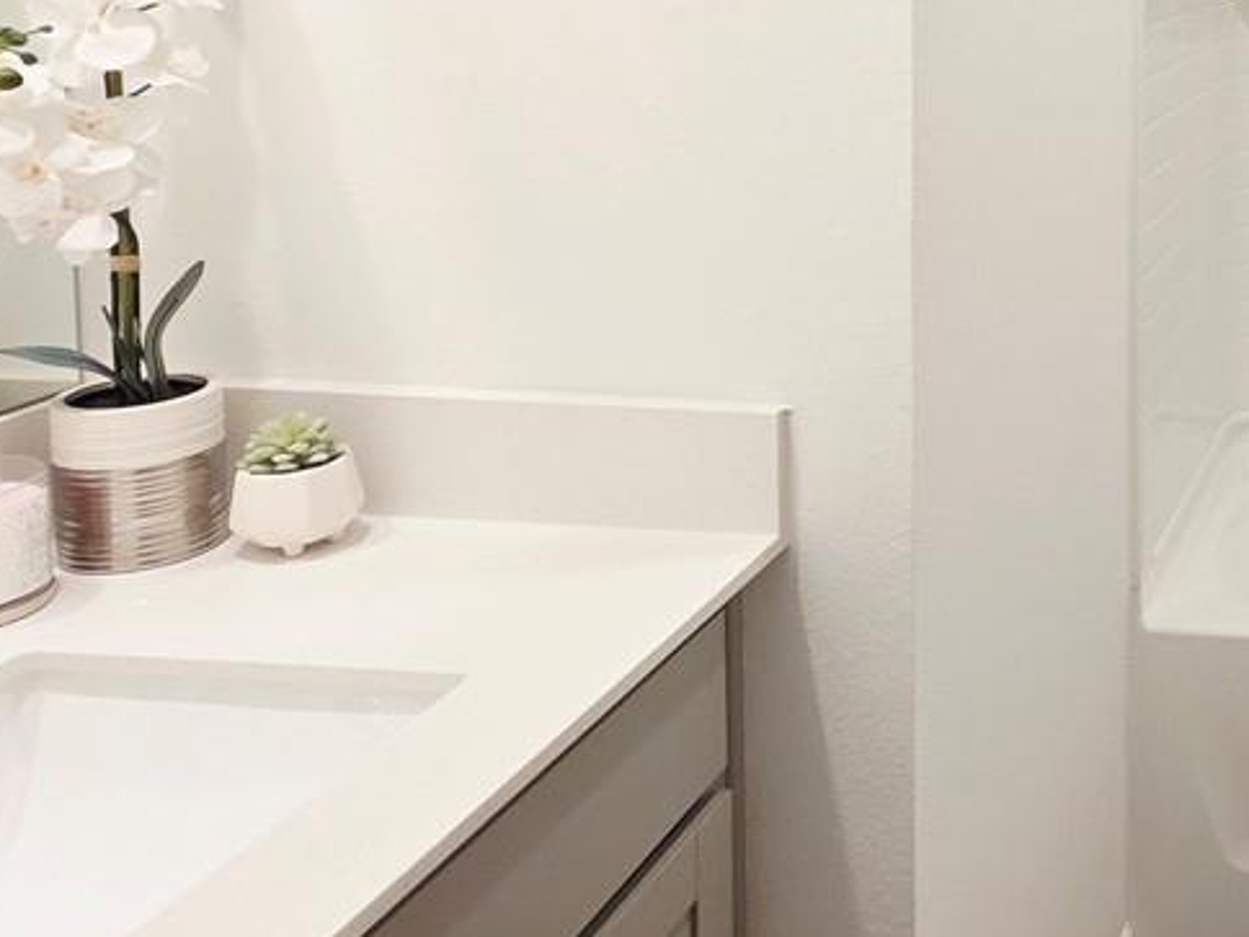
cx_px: 1386
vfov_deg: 31.4
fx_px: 1552
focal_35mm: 43
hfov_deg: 36.7
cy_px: 34
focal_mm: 2.2
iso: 200
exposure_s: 1/120
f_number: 1.9
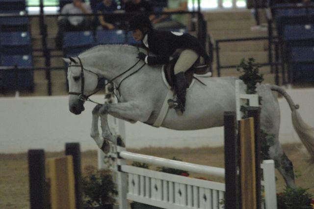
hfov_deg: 6.9
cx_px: 157
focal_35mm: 300
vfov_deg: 4.6
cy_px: 104
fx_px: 2613
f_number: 2.8
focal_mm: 200
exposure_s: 1/320
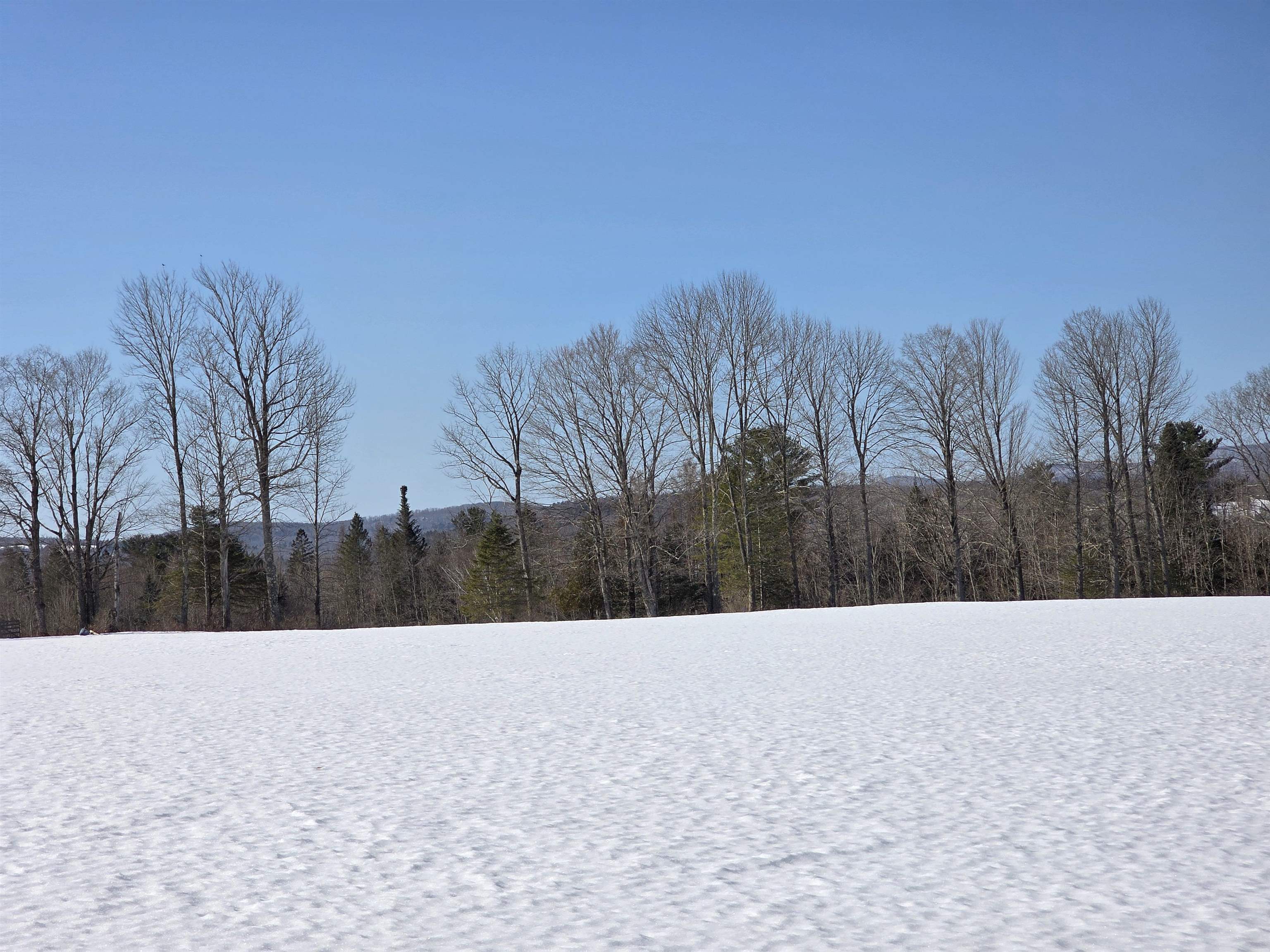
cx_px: 635
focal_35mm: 69
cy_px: 476
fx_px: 2531
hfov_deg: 28.2
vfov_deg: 21.3
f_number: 2.4
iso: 50
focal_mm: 7.9
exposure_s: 1/3229
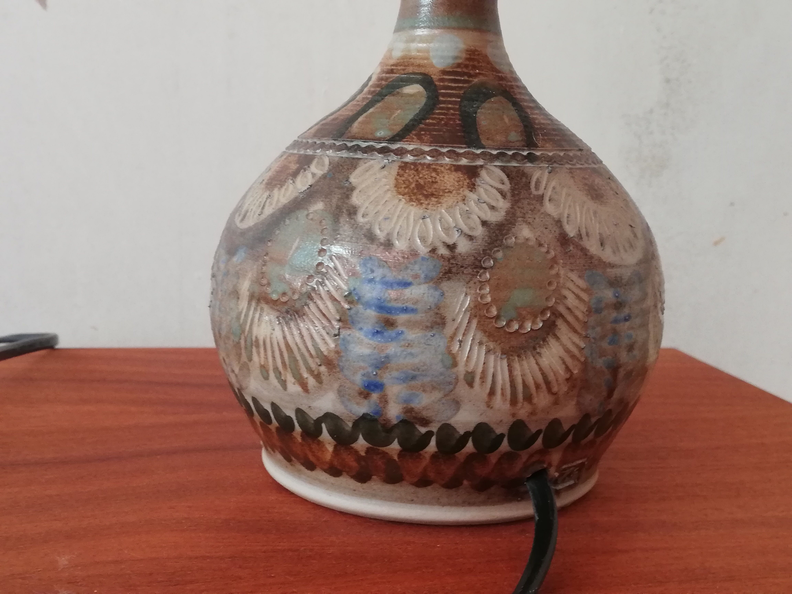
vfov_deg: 35.1
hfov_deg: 45.8
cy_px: 297
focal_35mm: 41
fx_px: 938
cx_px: 396
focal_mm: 3.81
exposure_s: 1/33.3
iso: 250
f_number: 2.2
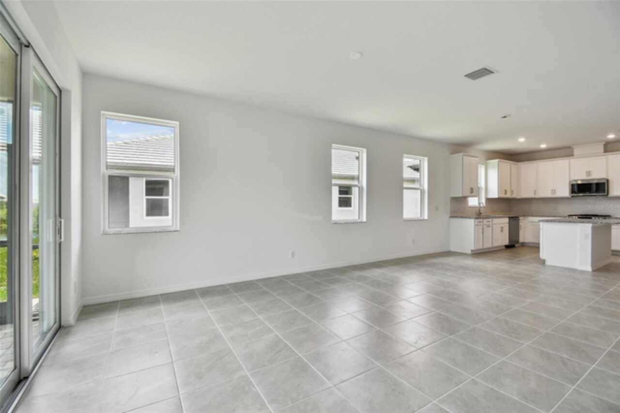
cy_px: 206
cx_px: 310
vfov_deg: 77.3
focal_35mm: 15
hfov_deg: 100.4
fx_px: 258
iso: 100
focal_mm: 10
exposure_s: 1/60
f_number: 7.1
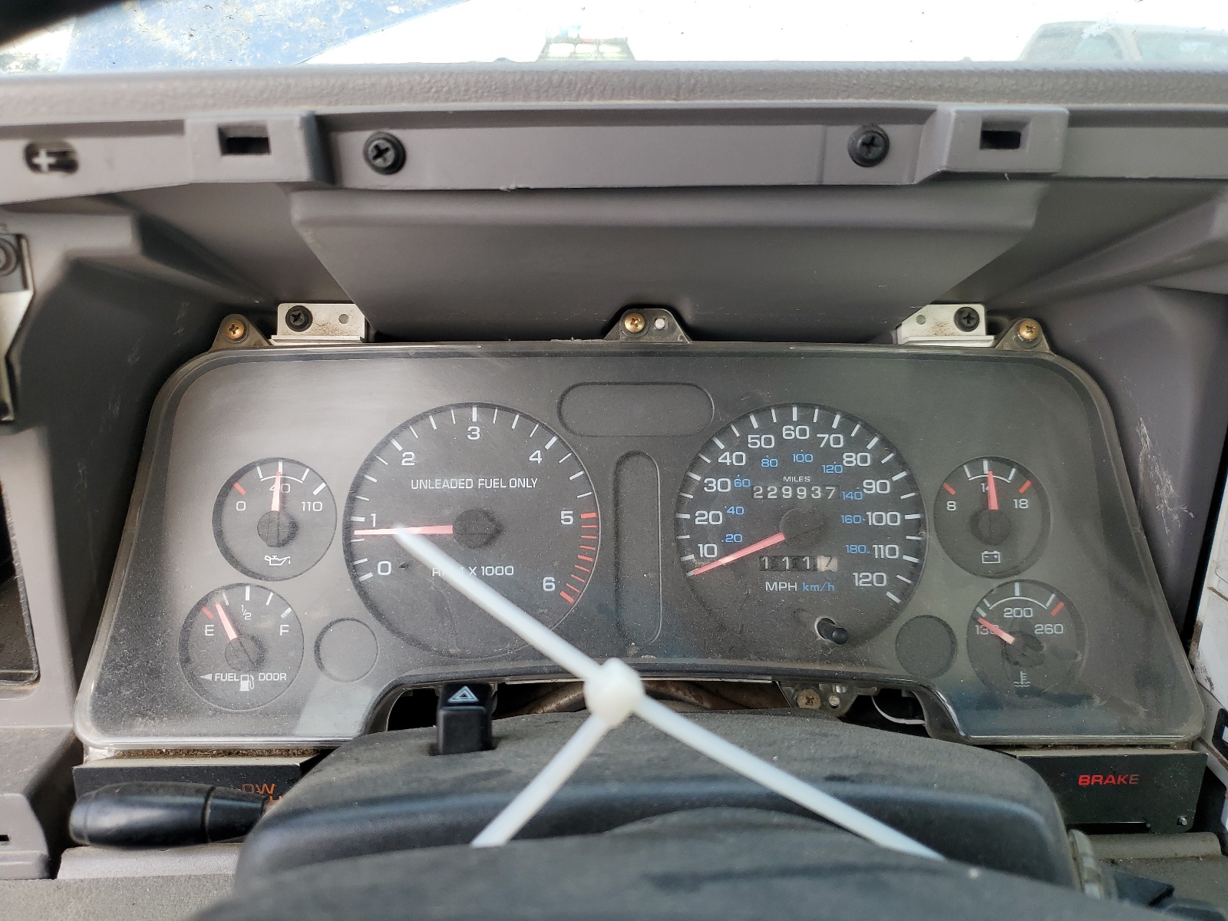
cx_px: 614
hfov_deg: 67.3
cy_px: 460
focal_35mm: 26
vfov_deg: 53.1
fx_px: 922
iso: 50
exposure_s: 1/294
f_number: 1.5
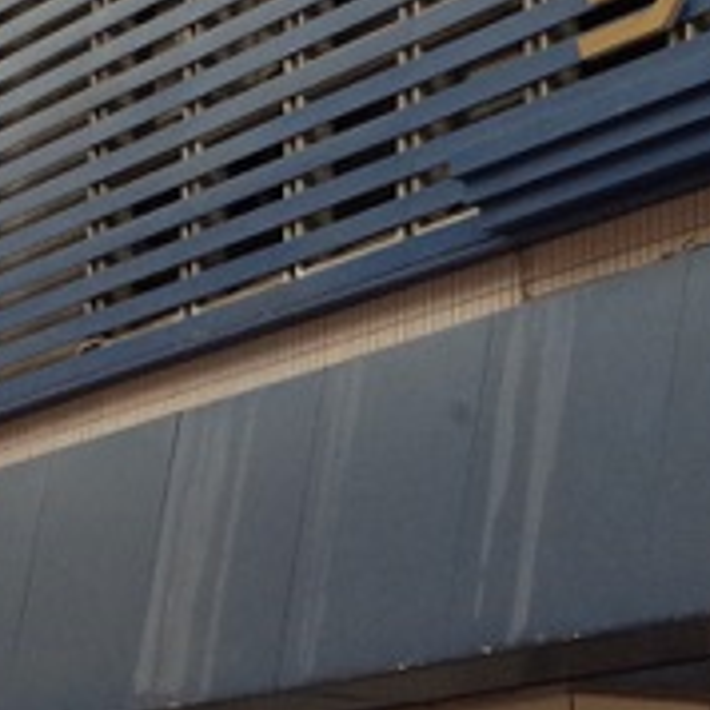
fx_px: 3365
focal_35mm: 145
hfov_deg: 12.0
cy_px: 556
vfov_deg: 12.0
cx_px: 644
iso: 800
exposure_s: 1/180
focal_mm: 18.3
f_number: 8
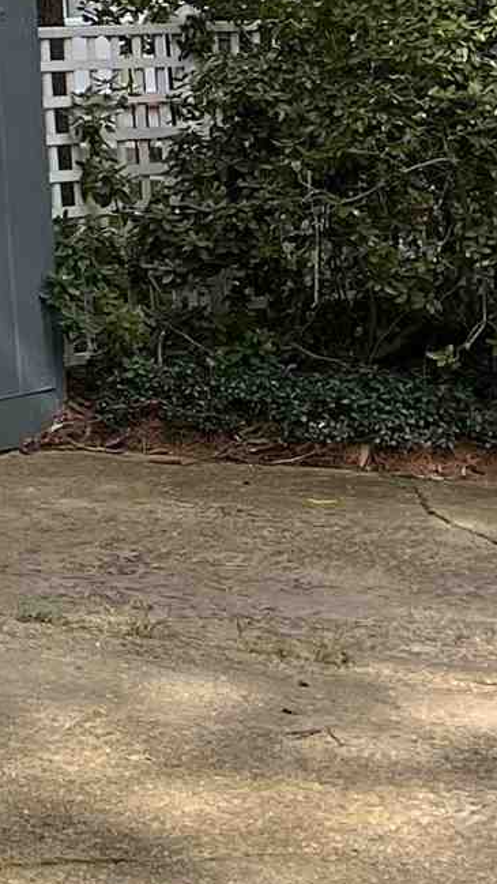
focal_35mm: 134
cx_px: -1310
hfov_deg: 7.3
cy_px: -277
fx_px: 3140
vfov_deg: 15.2
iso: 50
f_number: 1.5
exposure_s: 1/408
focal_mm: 5.7
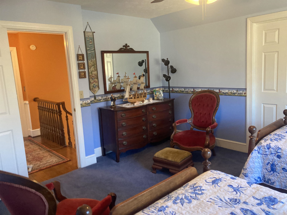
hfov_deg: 63.4
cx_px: 144
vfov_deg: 49.7
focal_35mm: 28
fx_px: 232
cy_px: 108
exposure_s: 1/60
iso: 250
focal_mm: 3.99
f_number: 1.8
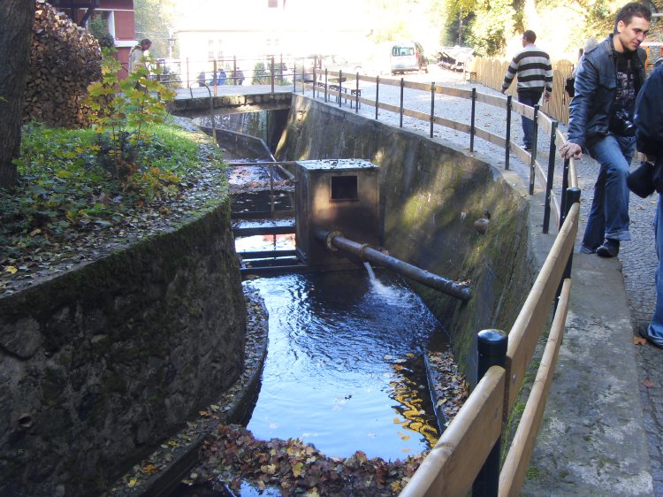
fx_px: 747
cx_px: 332
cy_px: 248
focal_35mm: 39
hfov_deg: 47.9
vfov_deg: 36.8
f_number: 3.5
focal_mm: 6.6
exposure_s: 1/45
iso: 120
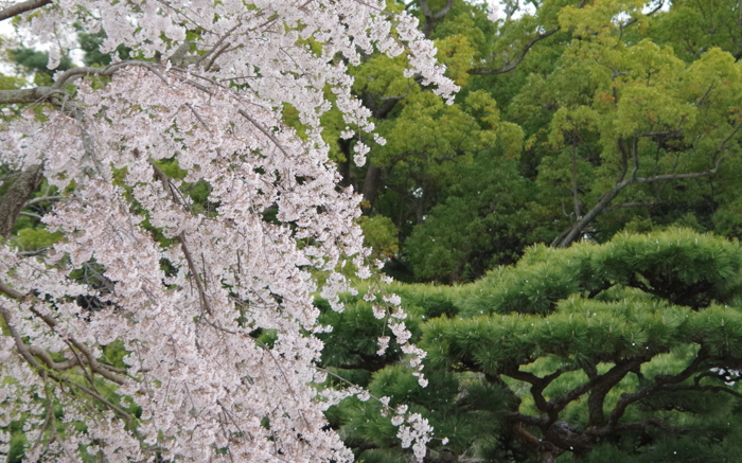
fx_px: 2466
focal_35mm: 122
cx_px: 367
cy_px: 142
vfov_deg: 10.7
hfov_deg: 17.1
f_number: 5
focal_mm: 55
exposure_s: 1/400
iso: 800
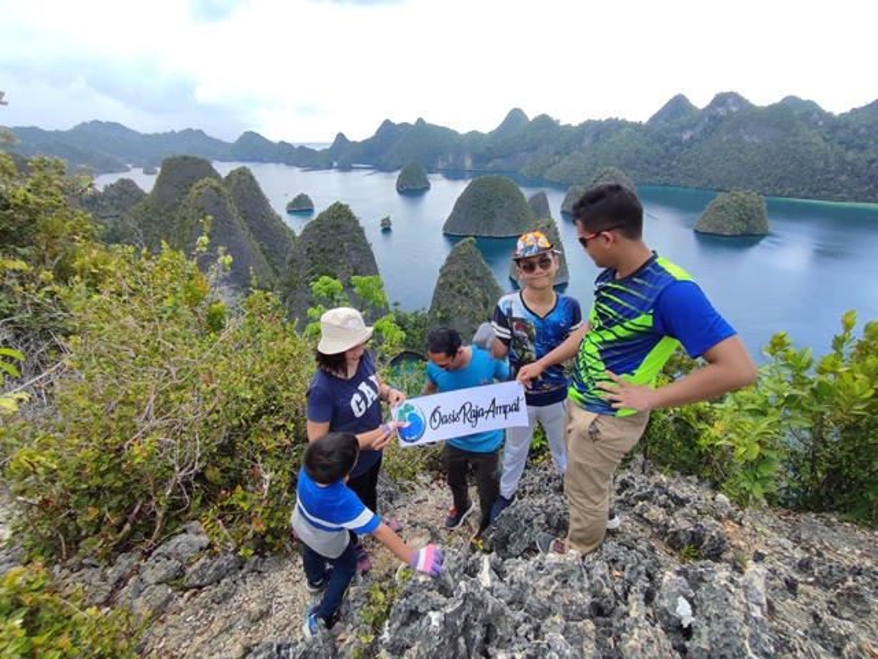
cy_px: 330
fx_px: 406
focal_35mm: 16
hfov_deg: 94.5
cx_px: 439
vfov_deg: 78.1
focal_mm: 1.65
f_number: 2.2
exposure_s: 1/423
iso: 50
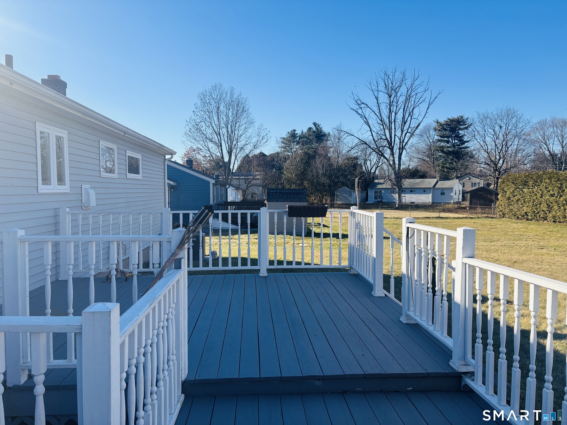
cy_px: 212
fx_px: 426
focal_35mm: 26
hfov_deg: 67.3
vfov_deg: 53.1
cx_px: 284
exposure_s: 1/2193
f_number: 1.6
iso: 50
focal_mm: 5.96
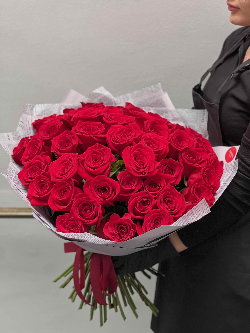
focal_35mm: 77
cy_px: 166
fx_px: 741
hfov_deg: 19.1
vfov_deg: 25.3
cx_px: 125
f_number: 2.8
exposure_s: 1/95
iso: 250
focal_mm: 9
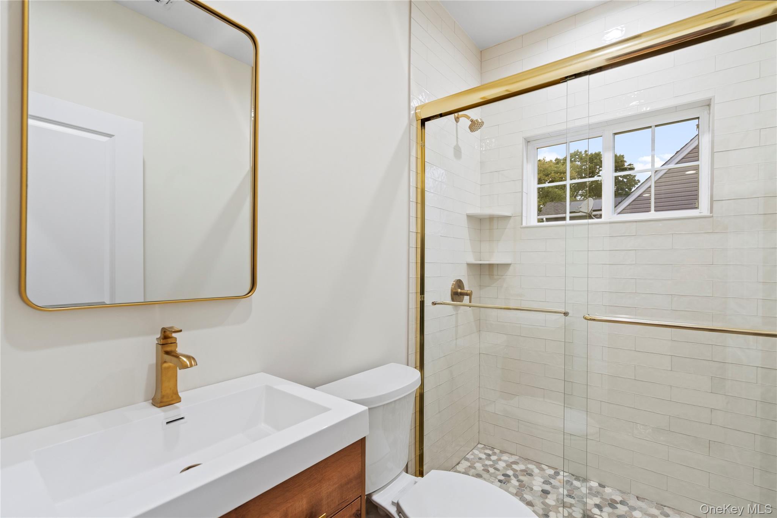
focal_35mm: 16
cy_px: 259
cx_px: 388
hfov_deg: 96.7
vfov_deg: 73.7
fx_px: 345
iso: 200
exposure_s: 1/80
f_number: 5.6
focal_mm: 16
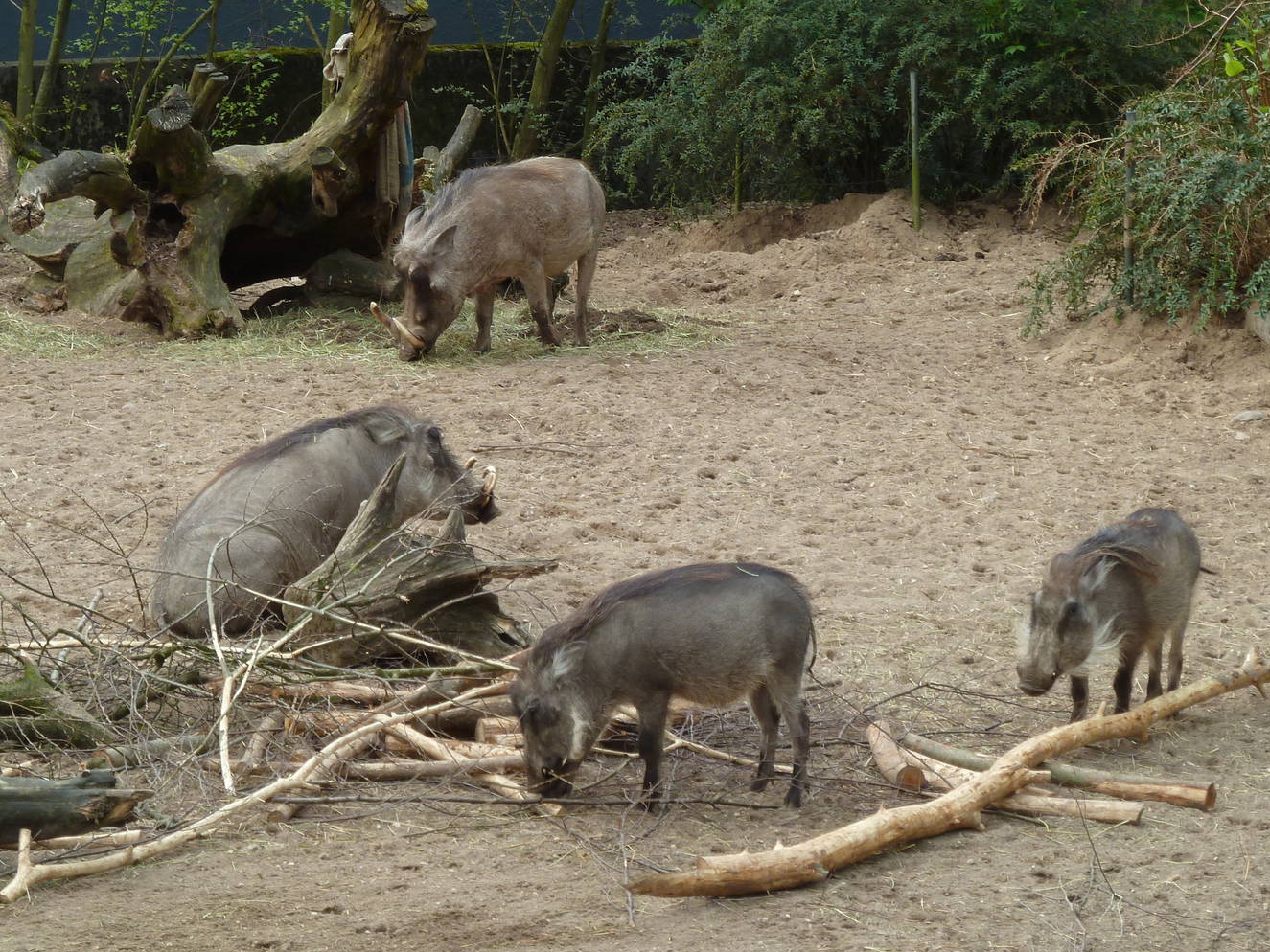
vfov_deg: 11.1
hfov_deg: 14.7
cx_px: 721
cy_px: 443
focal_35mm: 134
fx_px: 4917
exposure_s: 1/80
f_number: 4.4
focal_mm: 18.2
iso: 80
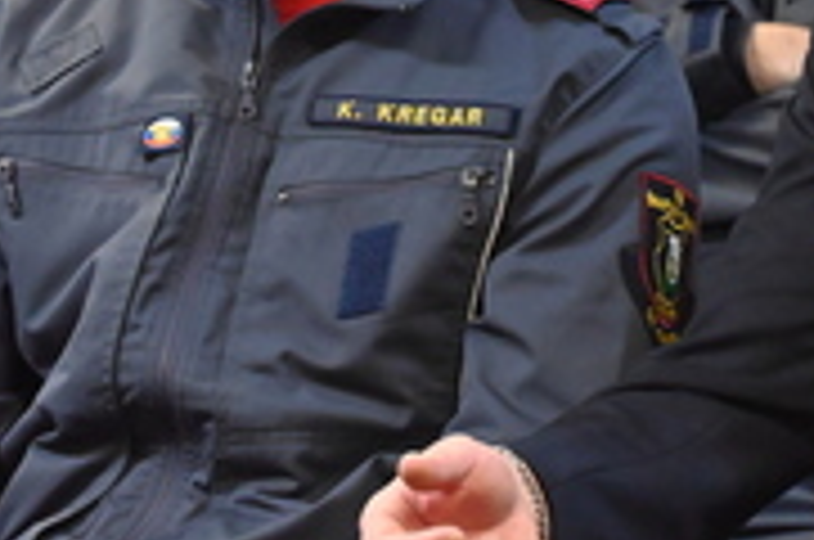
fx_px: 8148
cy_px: -94
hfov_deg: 5.7
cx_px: 310
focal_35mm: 361
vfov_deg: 3.8
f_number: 6.3
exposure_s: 1/125
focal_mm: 145
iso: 10000
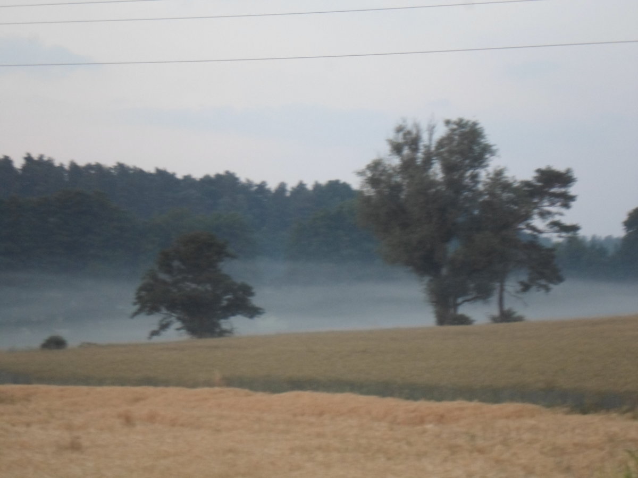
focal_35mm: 110
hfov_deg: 17.9
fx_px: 2027
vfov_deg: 13.5
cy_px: 239
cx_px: 319
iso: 400
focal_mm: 19.8
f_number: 5.7
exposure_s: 1/20
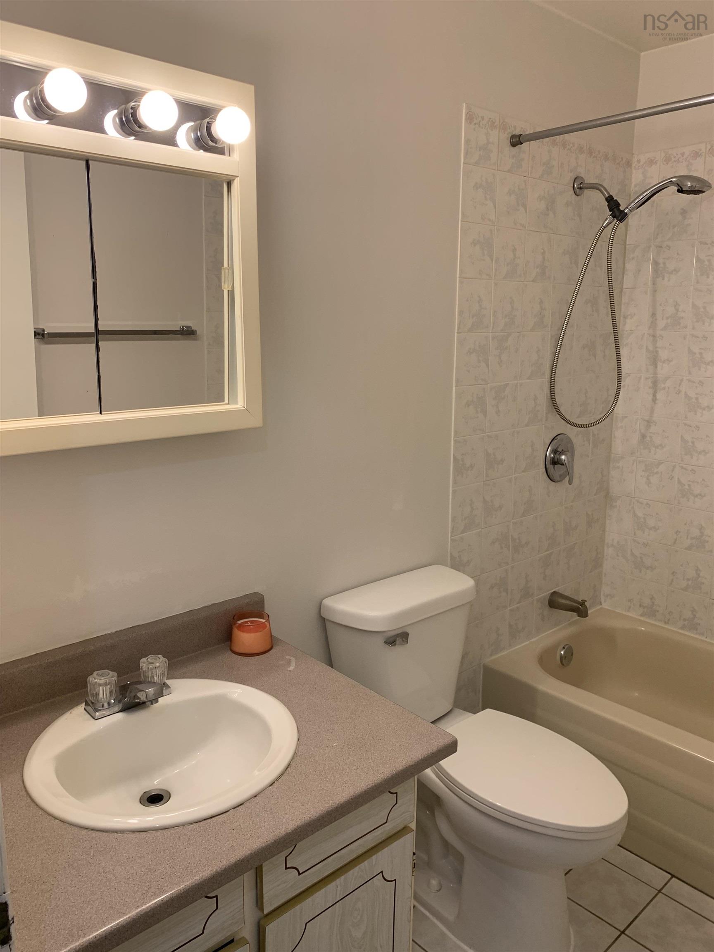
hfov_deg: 53.1
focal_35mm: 26
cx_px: 357
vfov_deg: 67.3
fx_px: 715
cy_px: 476
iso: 64
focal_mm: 4.25
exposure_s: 1/121
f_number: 1.8
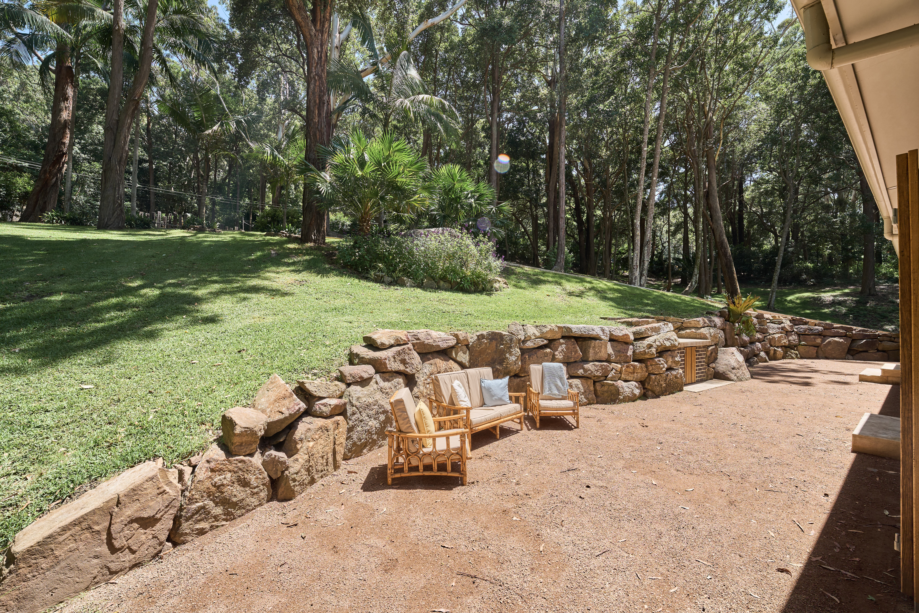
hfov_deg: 101.9
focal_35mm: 15
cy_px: 306
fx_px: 373
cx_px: 460
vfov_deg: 78.8
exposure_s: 1/1250
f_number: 8
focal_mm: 14.6
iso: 320
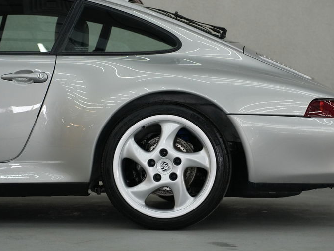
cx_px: 176
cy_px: 125
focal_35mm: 110
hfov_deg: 18.0
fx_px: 1057
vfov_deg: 13.5
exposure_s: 1/1250
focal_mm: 67
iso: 2500
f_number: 2.8
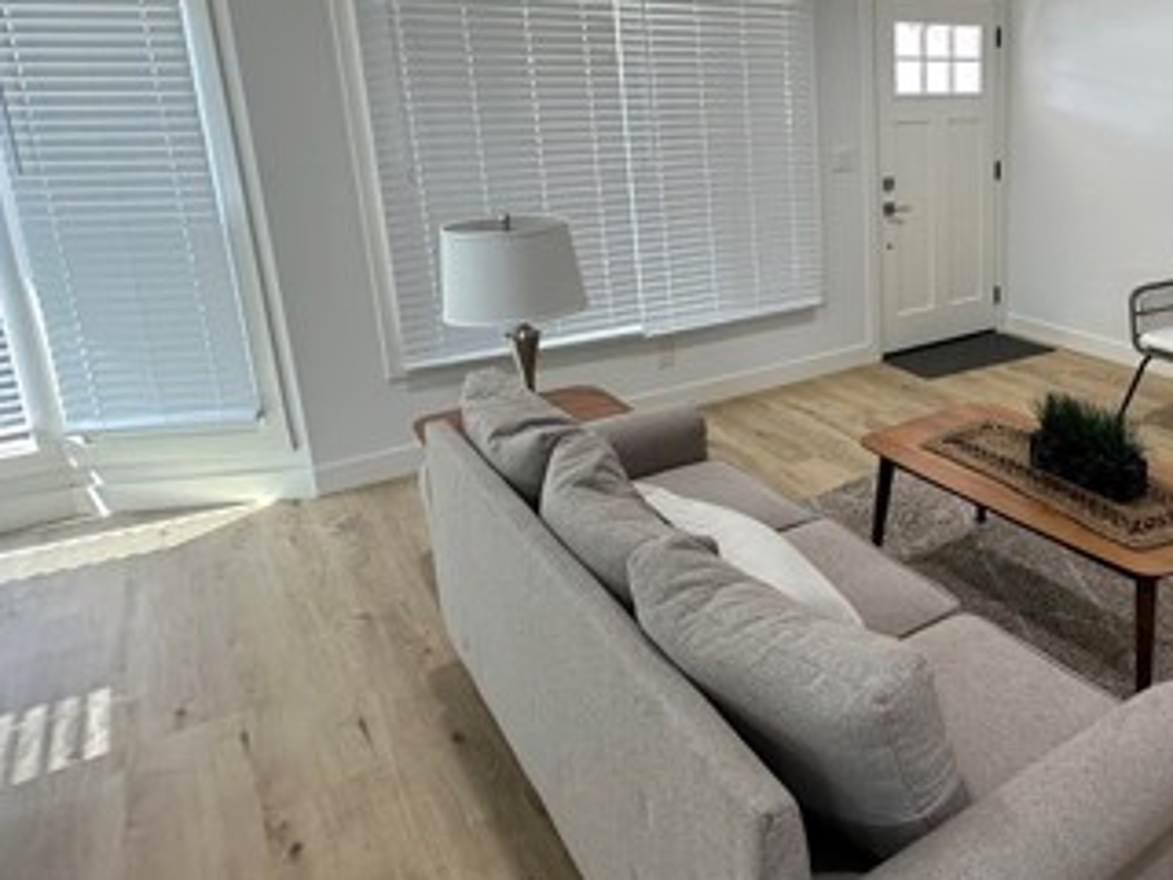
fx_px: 949
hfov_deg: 58.1
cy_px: 312
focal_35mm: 28
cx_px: 957
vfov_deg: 49.1
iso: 200
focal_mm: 2.22
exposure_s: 1/120
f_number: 2.2
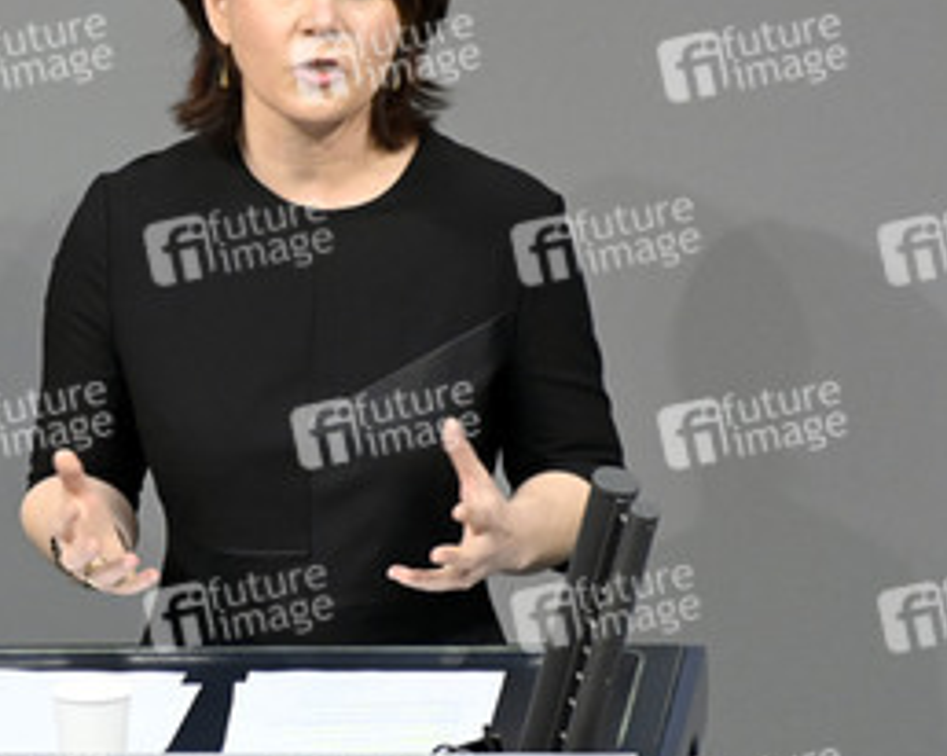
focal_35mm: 821
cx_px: 288
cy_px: 334
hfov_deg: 2.4
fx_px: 22993
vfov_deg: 1.9
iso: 8000
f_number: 5.6
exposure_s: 1/200
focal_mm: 500
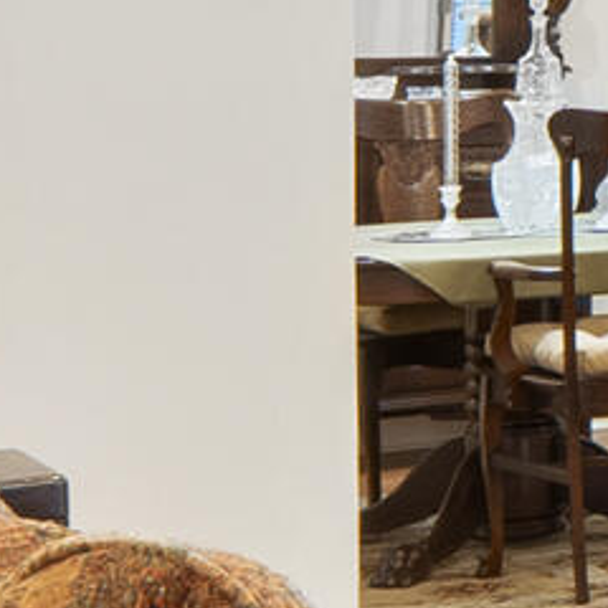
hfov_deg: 8.9
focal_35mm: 133
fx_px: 2643
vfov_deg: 13.0
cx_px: 2138
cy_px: 24
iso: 250
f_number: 9
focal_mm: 10
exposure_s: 1/1.25
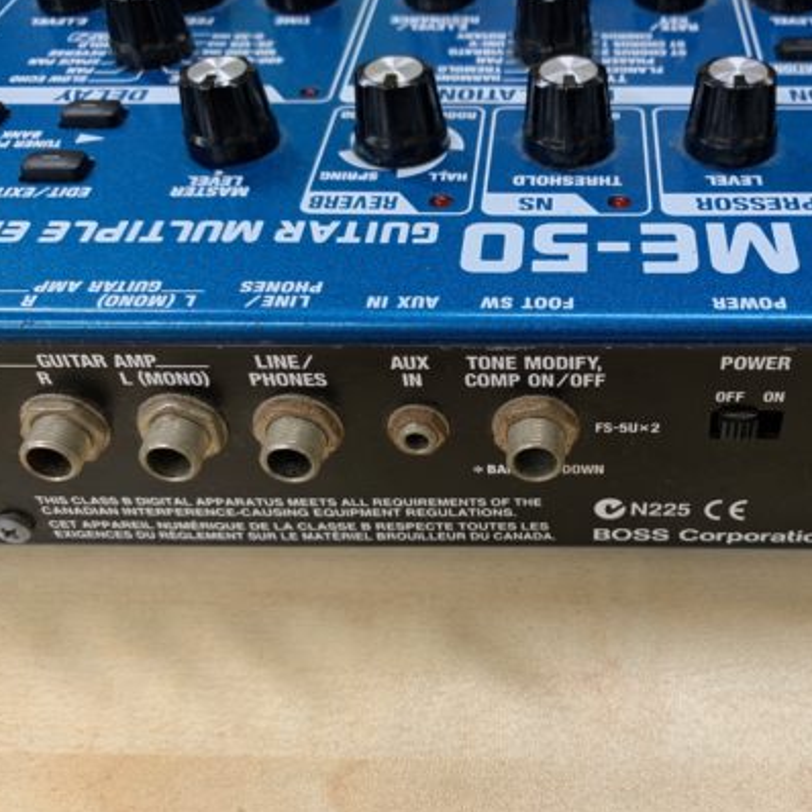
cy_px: 398
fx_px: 982
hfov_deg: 43.9
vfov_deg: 44.9
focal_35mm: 37
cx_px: 573
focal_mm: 4.25
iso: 100
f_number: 1.8
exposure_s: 1/60
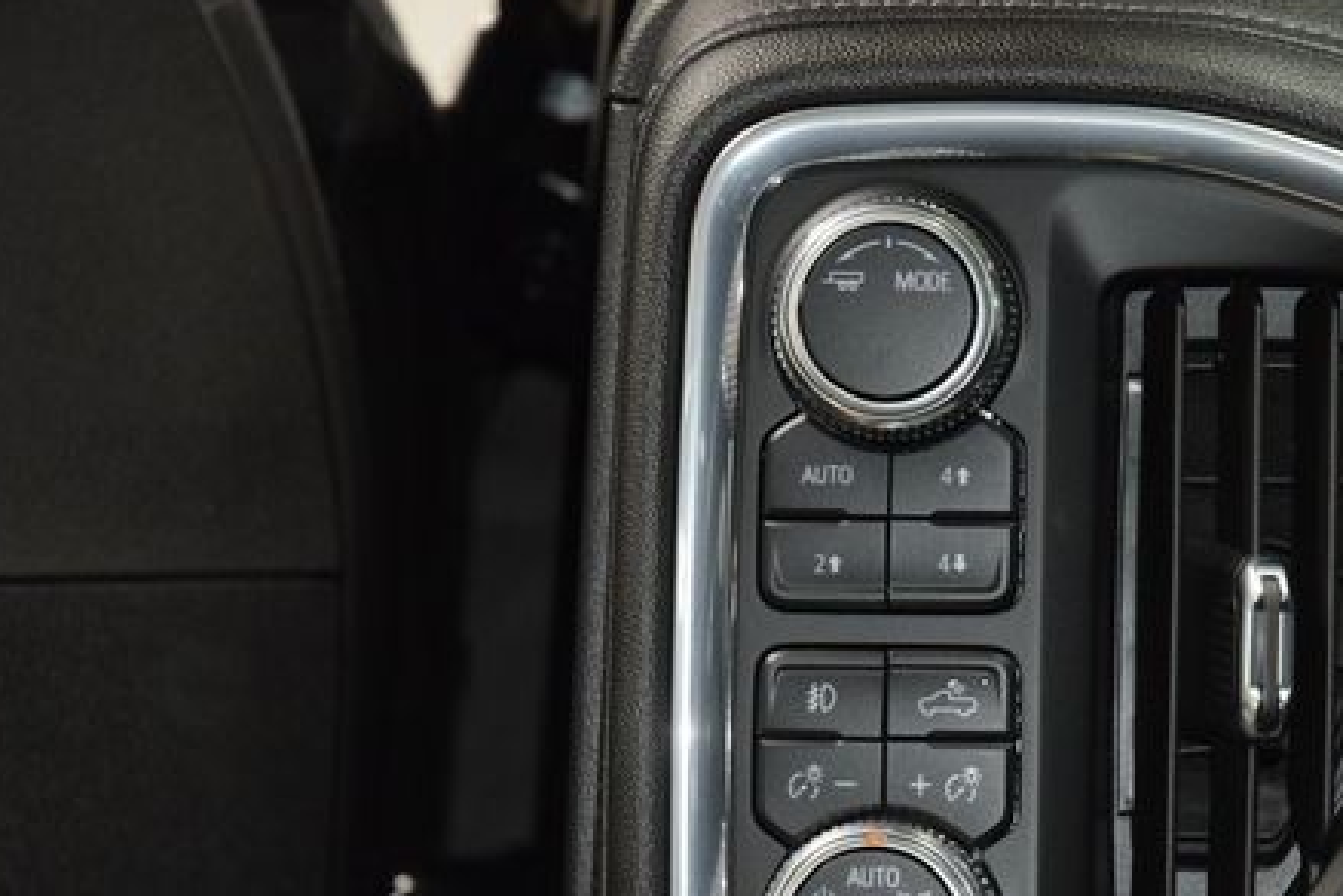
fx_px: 5709
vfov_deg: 9.0
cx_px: 887
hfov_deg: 13.4
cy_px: 619
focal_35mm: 153
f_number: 4.5
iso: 2000
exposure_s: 1/60
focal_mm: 70
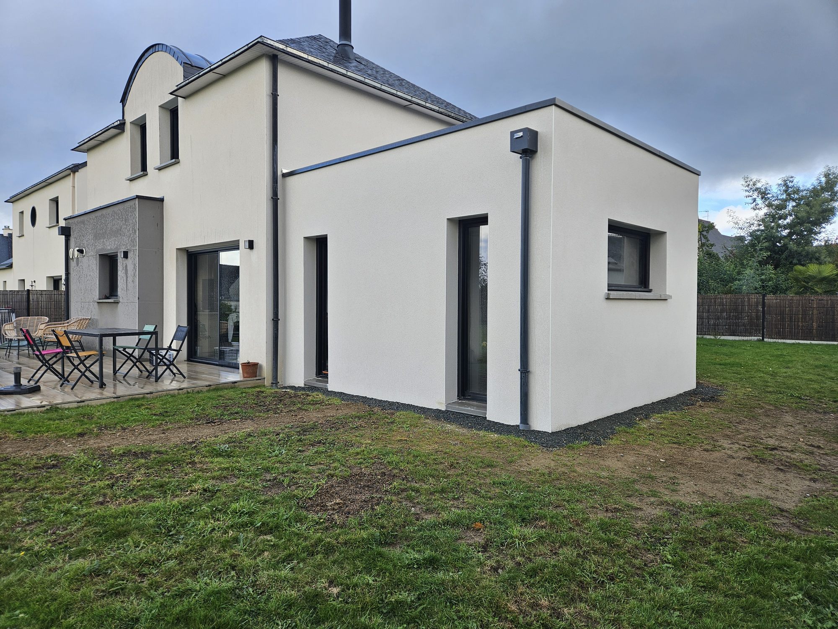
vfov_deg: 58.9
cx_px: 419
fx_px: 557
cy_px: 314
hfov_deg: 73.9
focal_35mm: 23
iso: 25
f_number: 1.8
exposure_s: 1/276
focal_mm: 5.4
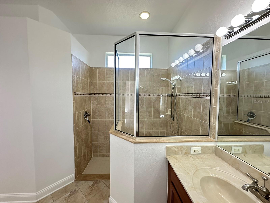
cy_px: 102
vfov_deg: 85.7
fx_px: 109
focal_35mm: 14
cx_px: 135
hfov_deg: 102.1
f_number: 2.2
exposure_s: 1/120
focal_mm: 2.22
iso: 160
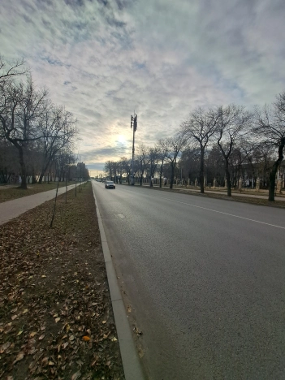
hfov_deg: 89.9
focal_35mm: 13
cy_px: 190
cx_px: 142
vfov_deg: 106.2
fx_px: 143
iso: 50
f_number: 2.2
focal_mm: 1.74
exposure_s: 1/3236
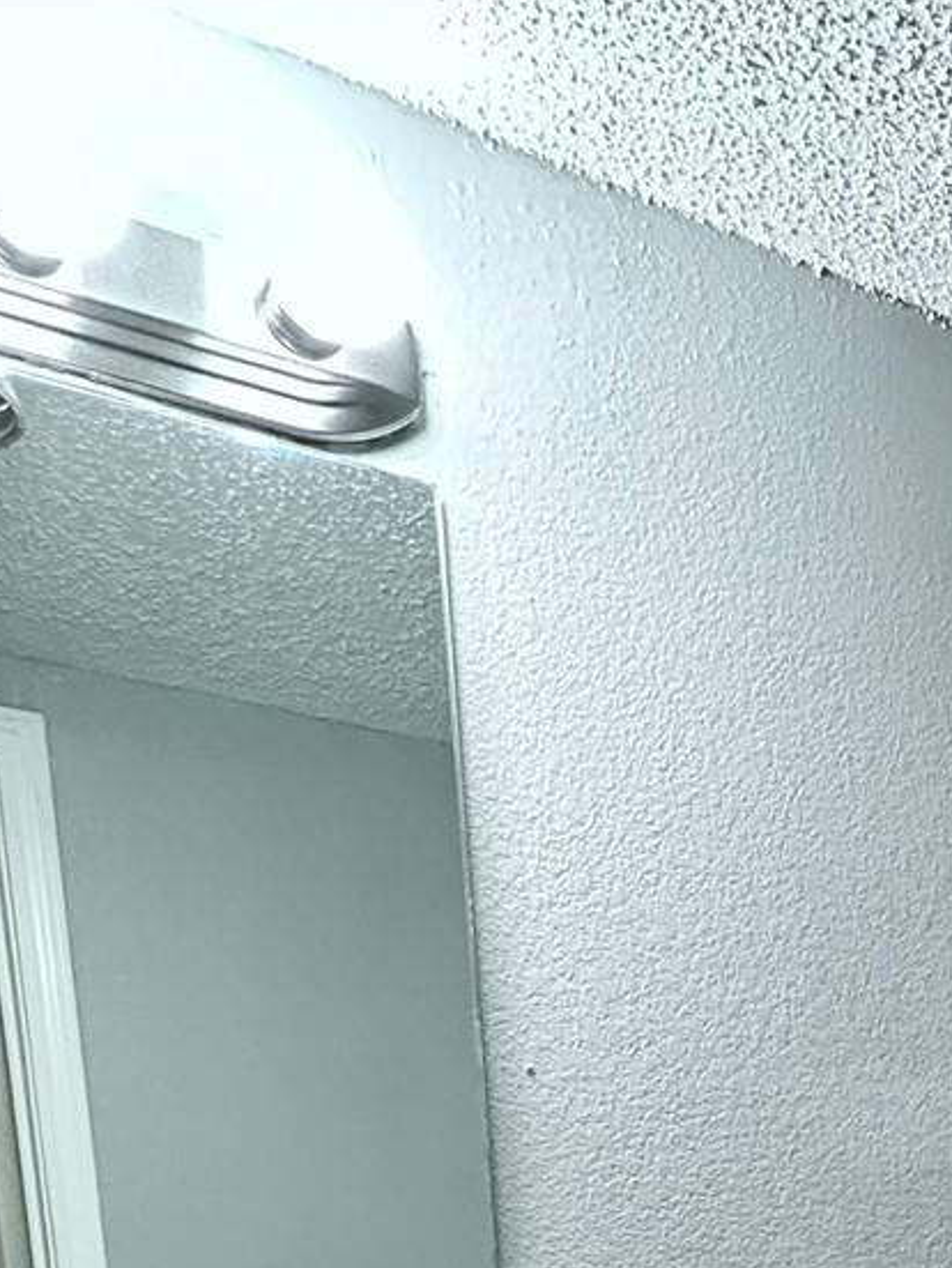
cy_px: 1756
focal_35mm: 52
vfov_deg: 28.3
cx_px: 1198
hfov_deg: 24.8
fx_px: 1905
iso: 250
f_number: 2.2
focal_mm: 2.22
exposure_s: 1/60
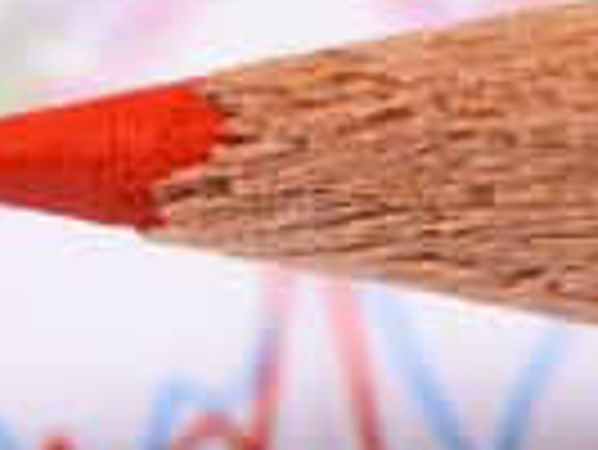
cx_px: 297
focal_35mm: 455
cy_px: 76
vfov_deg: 3.3
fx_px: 7867
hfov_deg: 4.4
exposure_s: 1/125
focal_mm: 105
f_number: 11
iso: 200
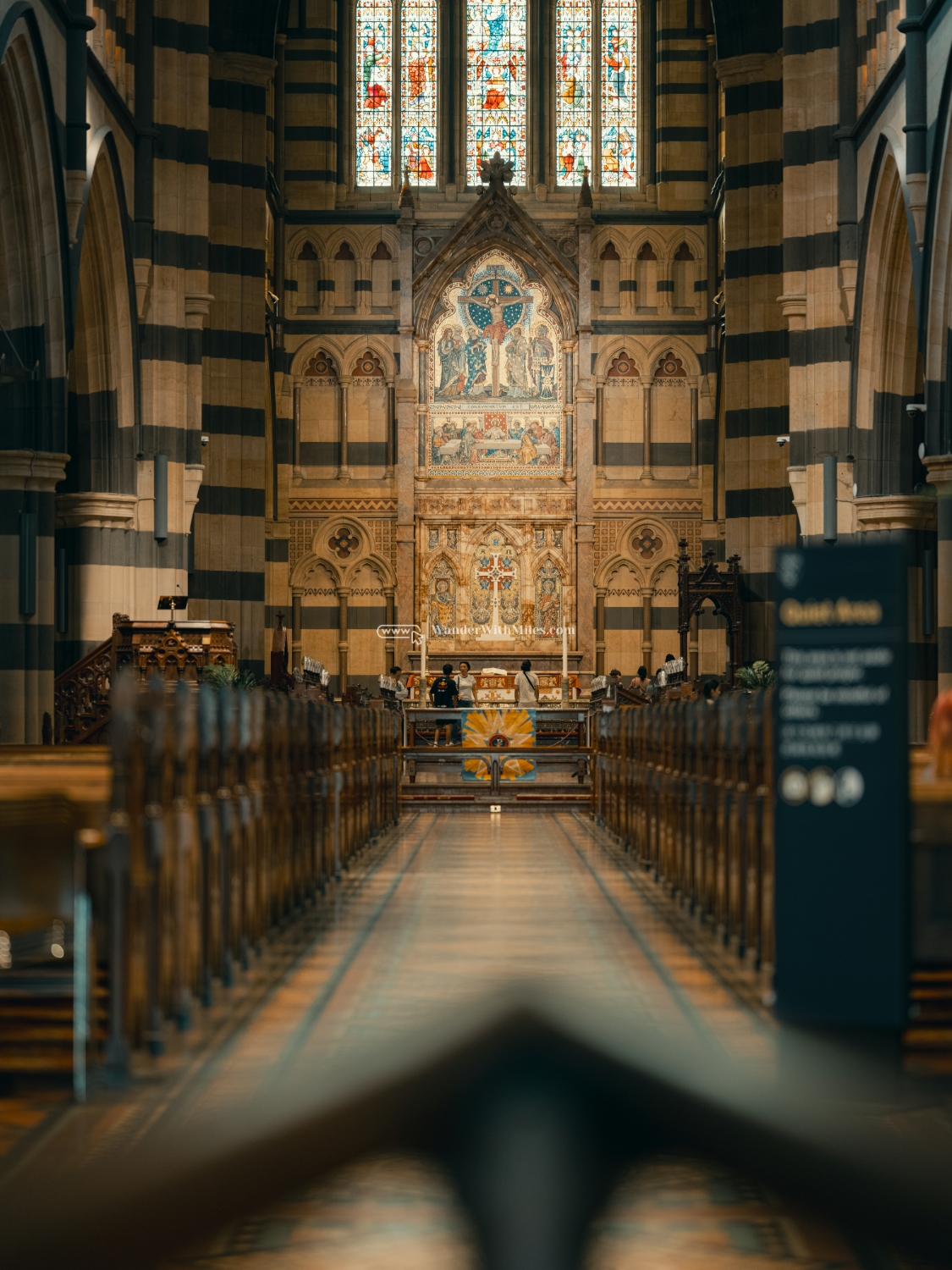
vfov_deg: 22.5
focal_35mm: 87
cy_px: 635
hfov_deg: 17.0
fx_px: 3190
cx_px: 476
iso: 800
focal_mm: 110
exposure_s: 1/55
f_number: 2
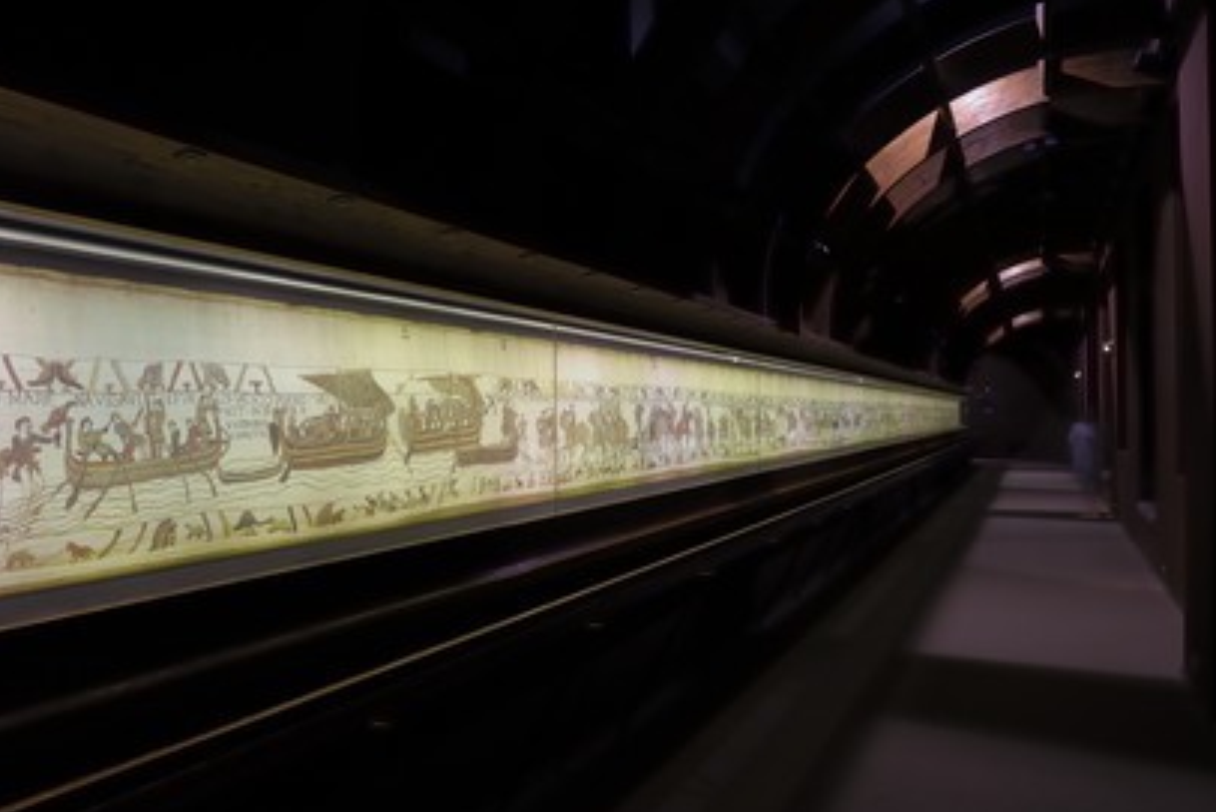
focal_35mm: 30
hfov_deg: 62.7
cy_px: 410
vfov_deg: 44.3
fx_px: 997
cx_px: 621
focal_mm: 19
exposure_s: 6
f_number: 7.1
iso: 100
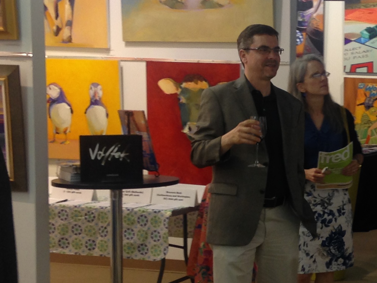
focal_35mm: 106
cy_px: 176
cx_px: 390
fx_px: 1154
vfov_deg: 14.0
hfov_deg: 18.0
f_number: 2.4
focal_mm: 4.12
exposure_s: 1/20
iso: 64
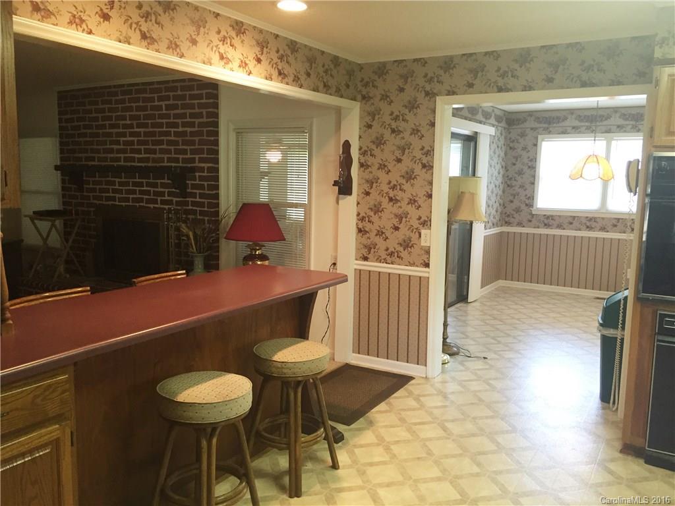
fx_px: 565
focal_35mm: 29
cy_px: 253
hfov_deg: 61.7
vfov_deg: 48.2
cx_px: 338
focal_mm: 4.15
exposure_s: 1/30
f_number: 2.2
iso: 125
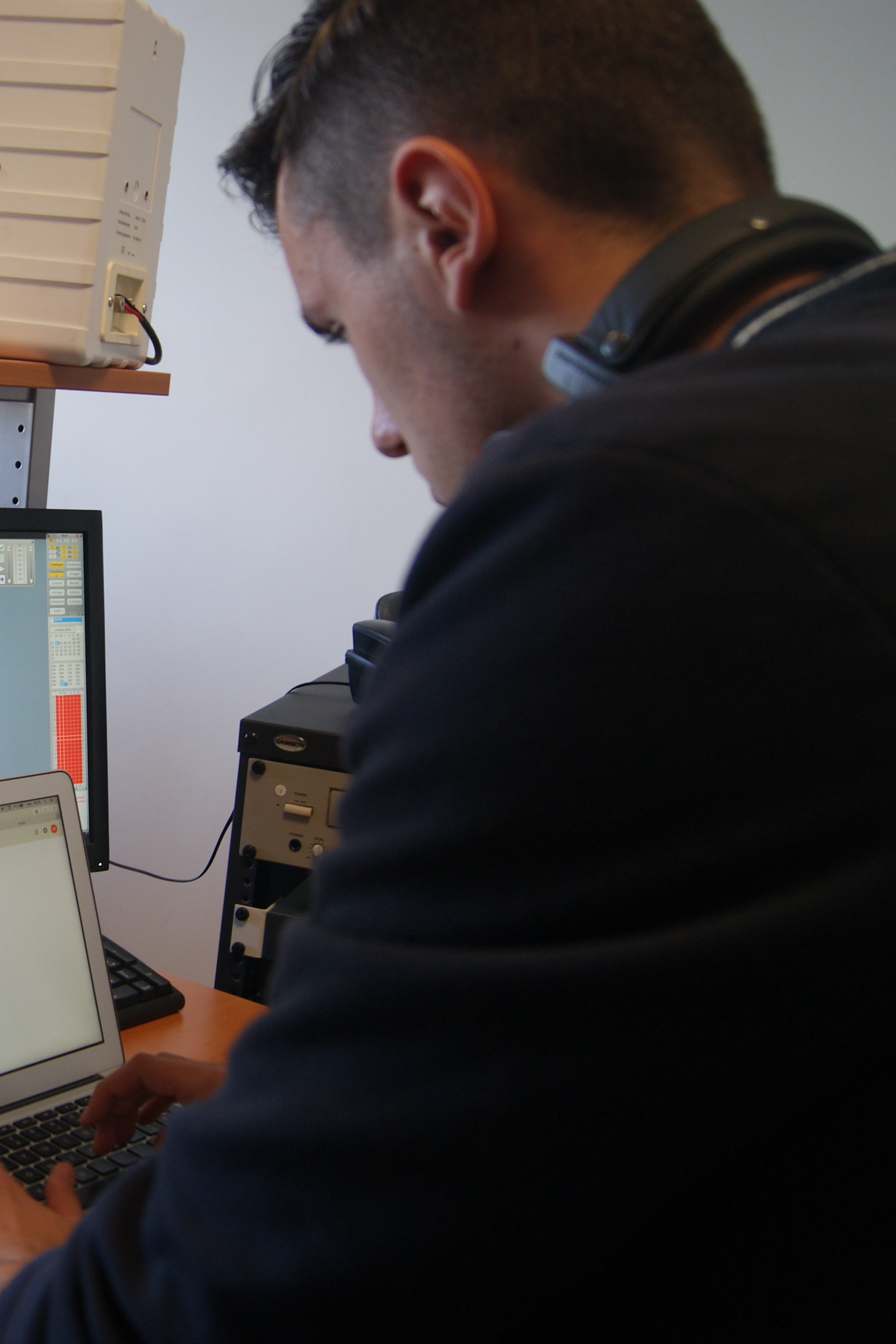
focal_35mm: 45
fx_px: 1680
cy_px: 672
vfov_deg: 43.6
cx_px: -14
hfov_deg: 28.0
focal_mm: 20
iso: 160
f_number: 3.5
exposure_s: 1/30
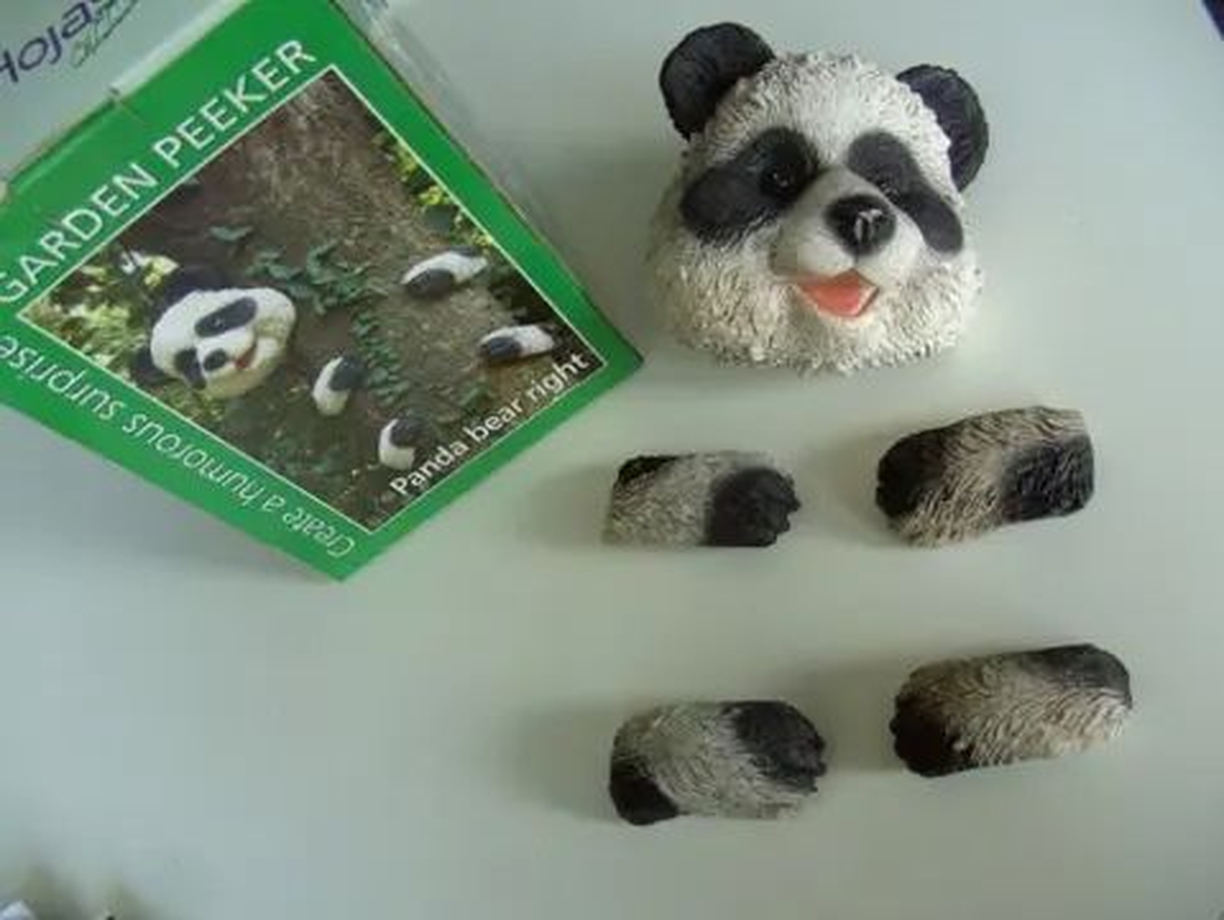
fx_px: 1309
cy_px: 460
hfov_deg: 50.1
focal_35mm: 37
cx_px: 612
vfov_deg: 38.7
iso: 80
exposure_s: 1/59
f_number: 2.8
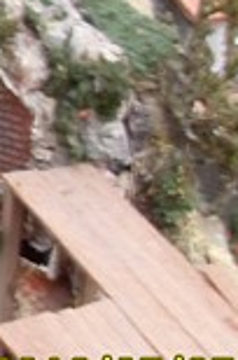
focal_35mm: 168
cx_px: -385
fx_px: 1673
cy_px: -139
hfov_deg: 7.5
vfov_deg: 11.8
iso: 200
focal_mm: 6.3
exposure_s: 1/6
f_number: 2.8
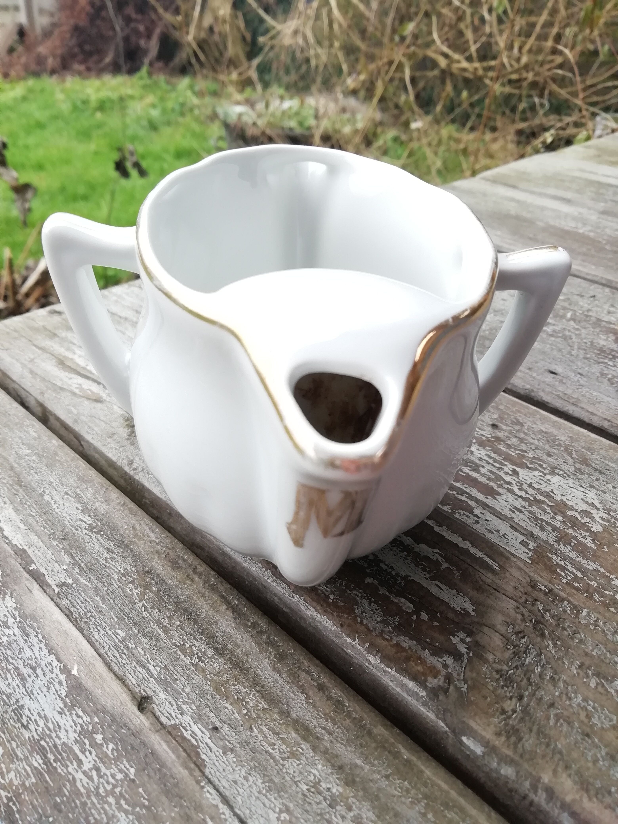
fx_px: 619
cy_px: 412
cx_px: 309
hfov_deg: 53.1
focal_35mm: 26
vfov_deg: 67.3
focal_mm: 3.21
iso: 80
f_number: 2.2
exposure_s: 1/100
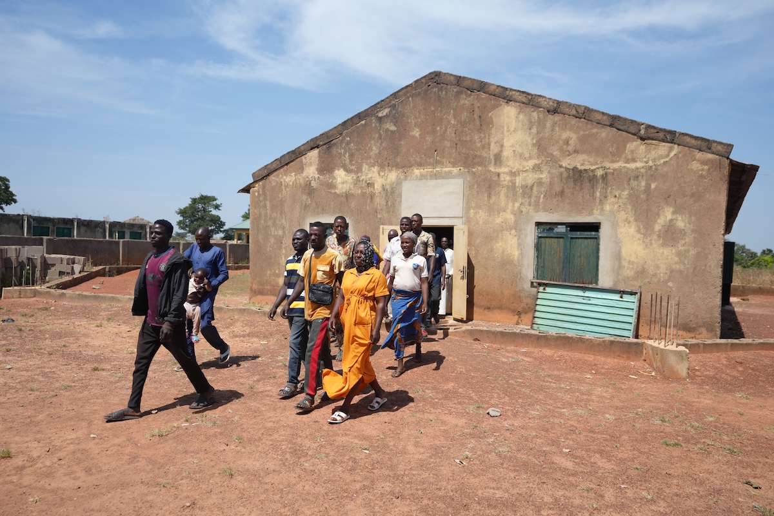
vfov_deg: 49.6
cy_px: 258
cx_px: 387
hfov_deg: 69.4
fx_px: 559
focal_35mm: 26
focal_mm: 26
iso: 320
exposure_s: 1/4000
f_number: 3.5
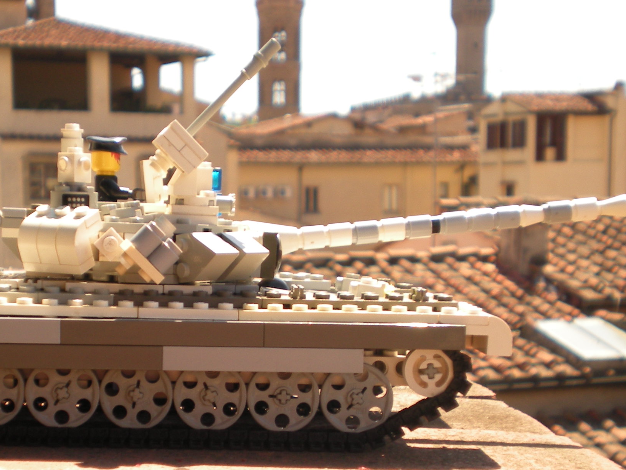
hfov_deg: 22.0
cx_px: 230
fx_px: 1609
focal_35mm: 89
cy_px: 349
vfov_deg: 16.5
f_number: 3.9
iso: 64
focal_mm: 9.3
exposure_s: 1/282
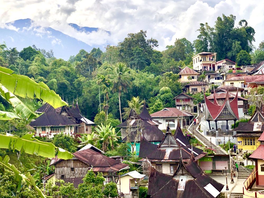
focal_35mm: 52
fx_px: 397
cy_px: 99
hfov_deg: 36.8
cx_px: 132
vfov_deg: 28.0
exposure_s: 1/706
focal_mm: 6
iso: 16
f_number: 2.4
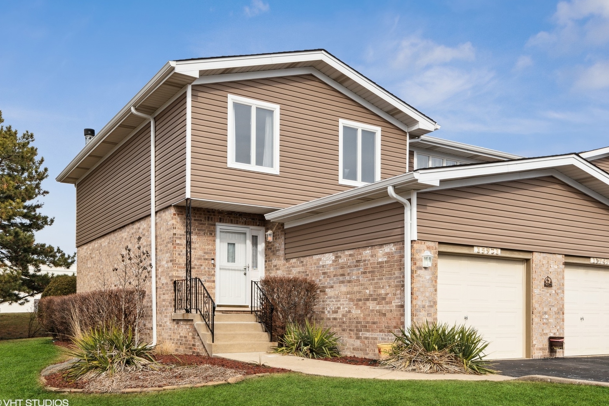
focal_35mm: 32
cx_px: 302
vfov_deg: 41.1
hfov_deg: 58.7
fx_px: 541
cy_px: 202
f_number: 14
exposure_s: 1/250
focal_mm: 21
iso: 200
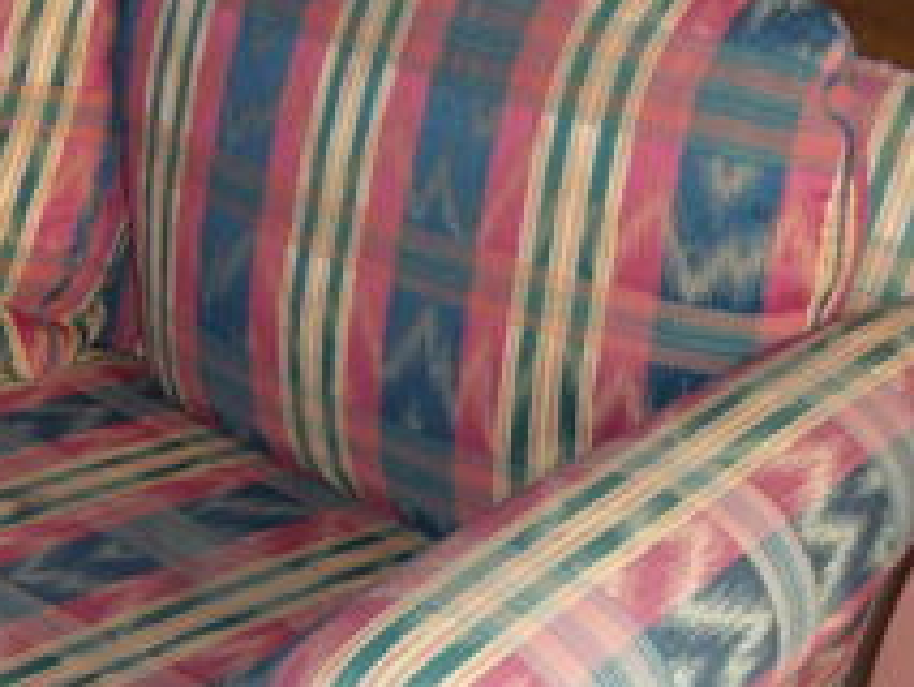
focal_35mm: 81
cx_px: 43
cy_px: 550
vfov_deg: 18.1
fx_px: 2140
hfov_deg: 23.3
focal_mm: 6.4
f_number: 3.6
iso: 125
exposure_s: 1/30
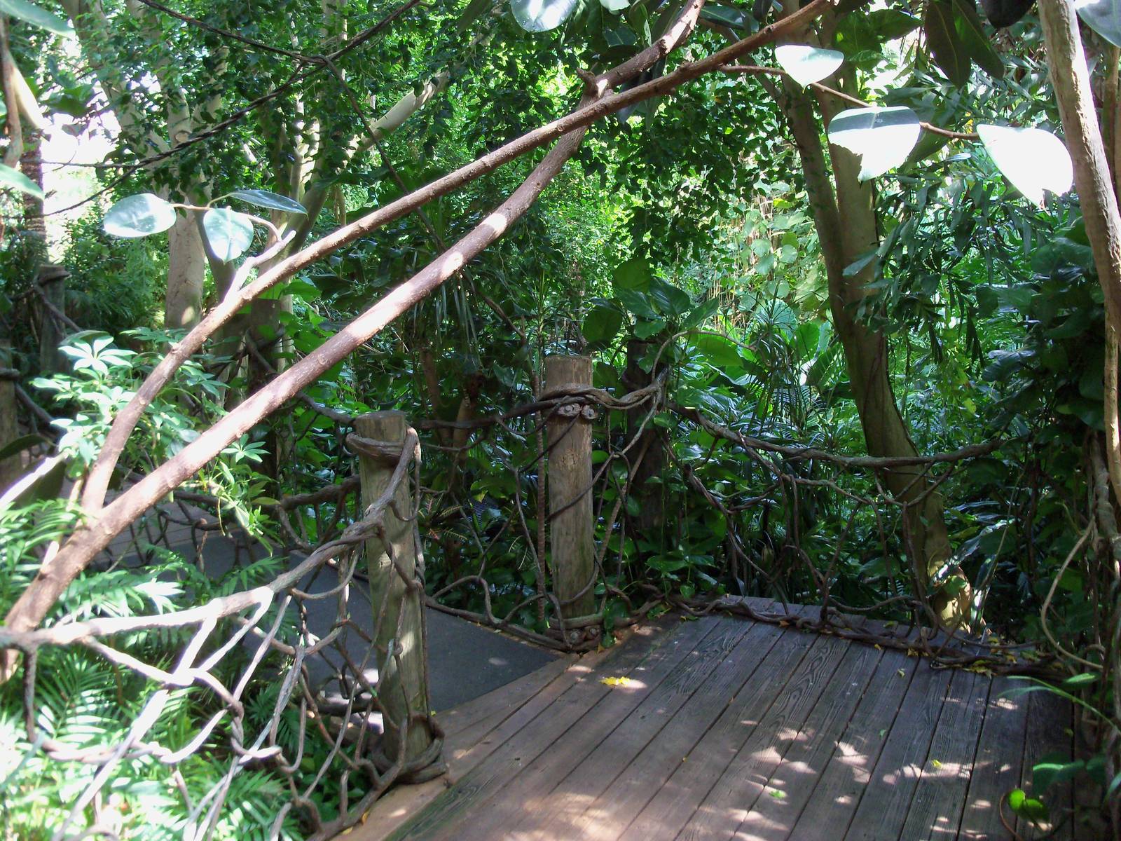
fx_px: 1133
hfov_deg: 52.6
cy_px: 420
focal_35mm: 35
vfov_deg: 40.7
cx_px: 560
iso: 125
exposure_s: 1/30
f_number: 3
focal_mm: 6.3
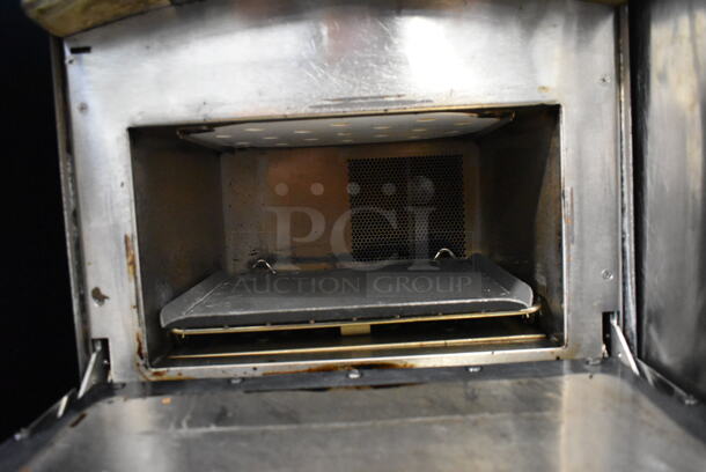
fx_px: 530
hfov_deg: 67.3
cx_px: 353
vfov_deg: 48.0
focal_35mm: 27
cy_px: 236
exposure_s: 1/30
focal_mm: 18
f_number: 3.5
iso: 6400
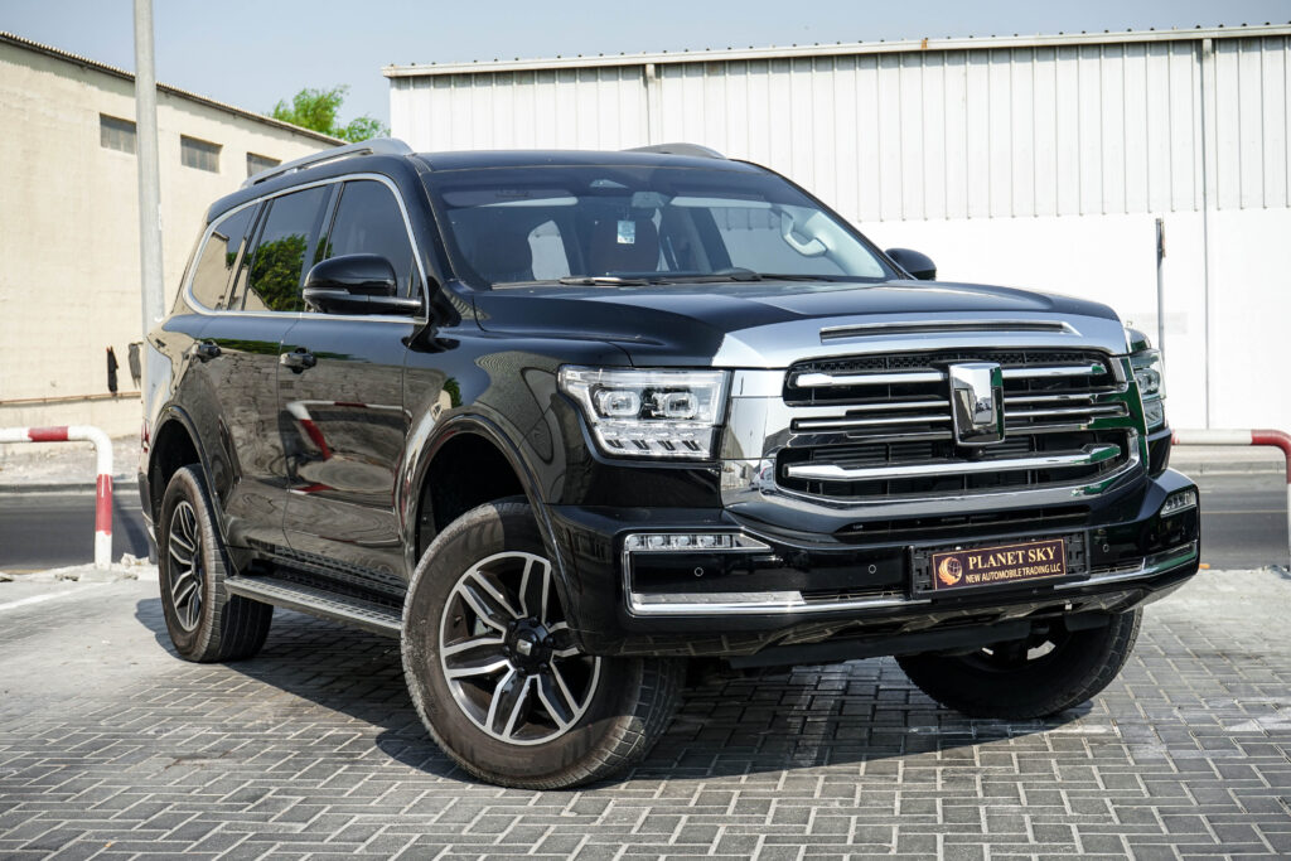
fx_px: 2008
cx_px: 646
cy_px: 430
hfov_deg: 35.6
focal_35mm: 56
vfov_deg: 24.2
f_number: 9
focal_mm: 56
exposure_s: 1/500
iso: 320
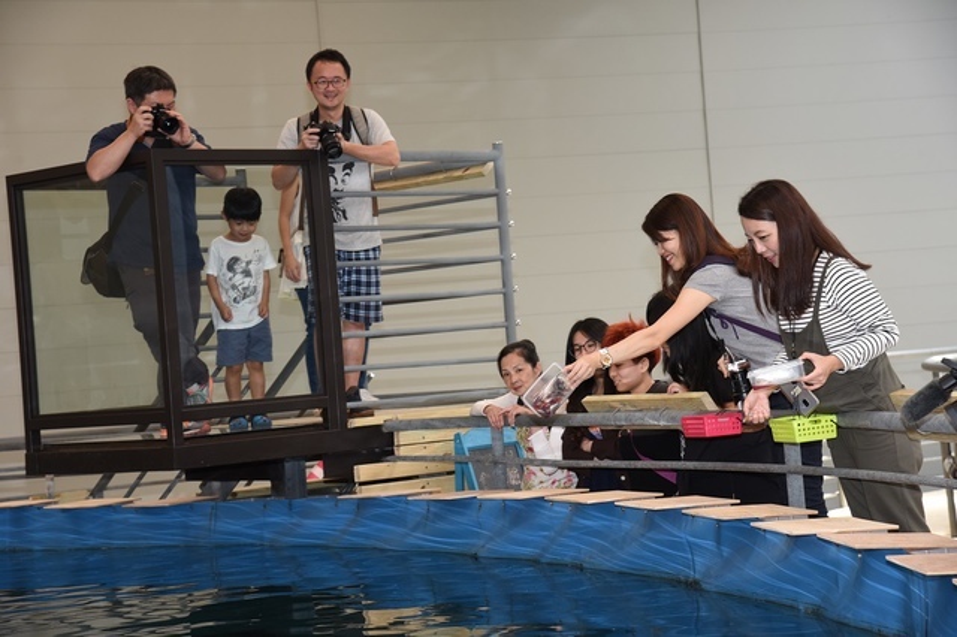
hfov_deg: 22.2
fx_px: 2444
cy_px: 318
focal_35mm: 92
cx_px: 478
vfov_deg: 14.8
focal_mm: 92
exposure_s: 1/125
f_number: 7.1
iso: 800
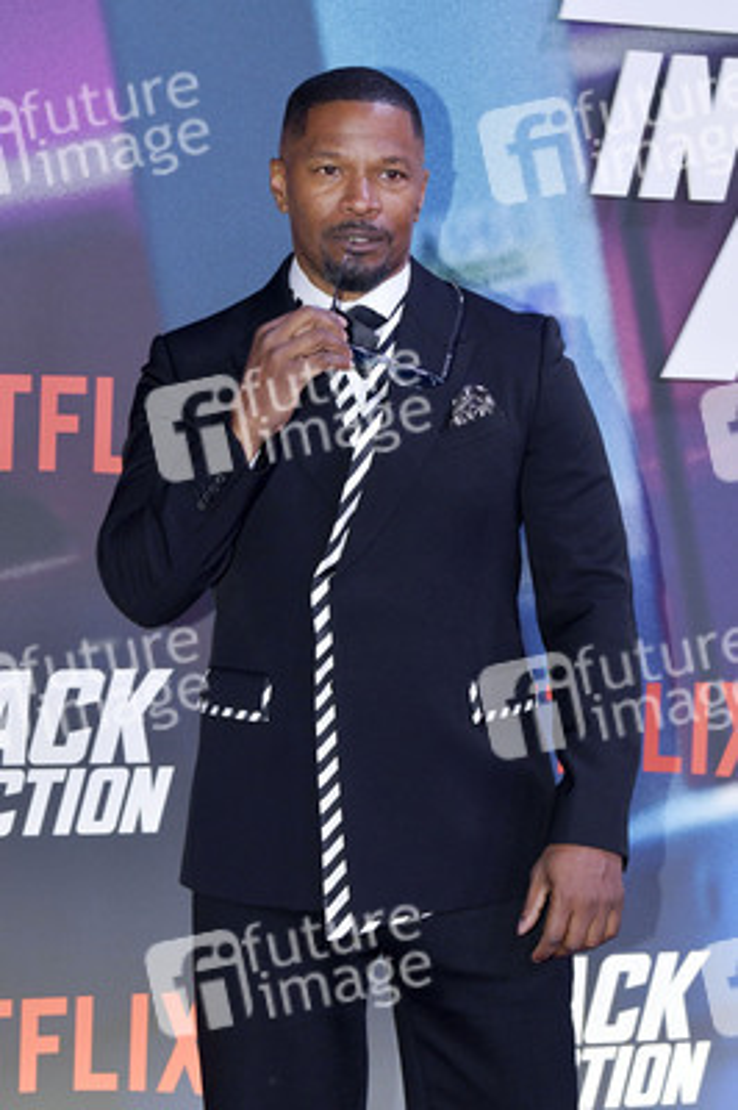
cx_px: 369
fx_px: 3080
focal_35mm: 100
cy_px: 555
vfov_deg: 20.4
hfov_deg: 13.7
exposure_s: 1/200
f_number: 7.1
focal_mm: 100
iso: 1250
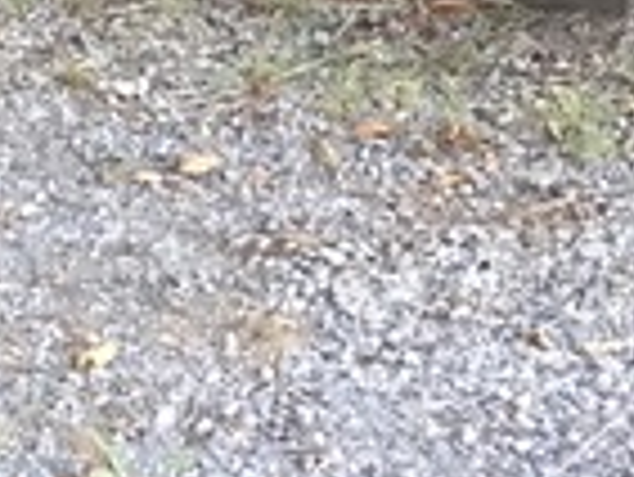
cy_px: -742
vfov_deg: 8.4
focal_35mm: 159
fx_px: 2915
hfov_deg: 12.0
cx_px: -209
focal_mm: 4.15
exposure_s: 1/30
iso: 200
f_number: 2.2
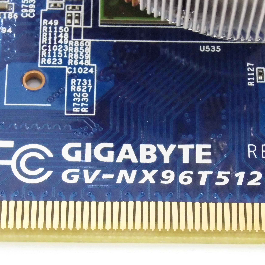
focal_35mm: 145
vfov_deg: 12.0
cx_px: 153
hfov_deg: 12.0
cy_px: 168
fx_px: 1256
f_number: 4.8
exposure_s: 1/125
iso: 800
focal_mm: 15.8
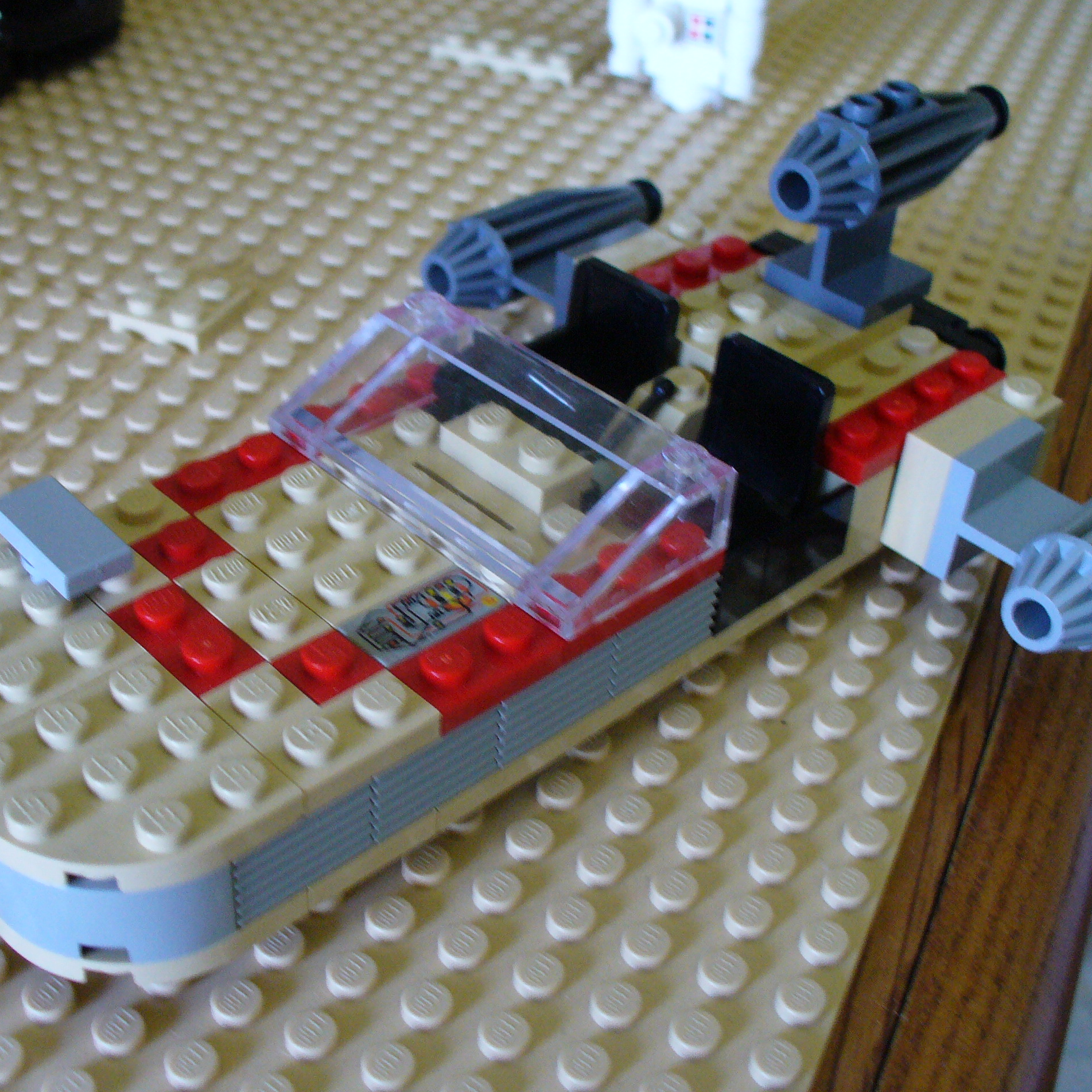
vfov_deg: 38.3
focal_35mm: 44
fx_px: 1570
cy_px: 545
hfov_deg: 38.3
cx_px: 501
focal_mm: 6.1
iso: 200
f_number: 2.8
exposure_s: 1/13
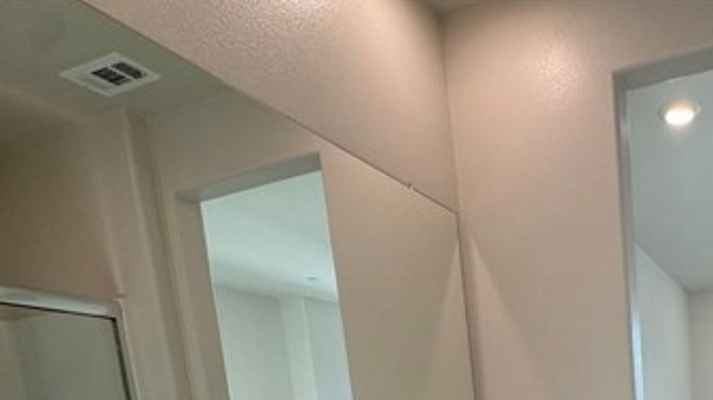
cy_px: 504
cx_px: 637
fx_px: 548
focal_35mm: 29
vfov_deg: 31.9
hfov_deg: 57.2
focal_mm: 2.22
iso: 50
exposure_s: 1/120
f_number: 2.2
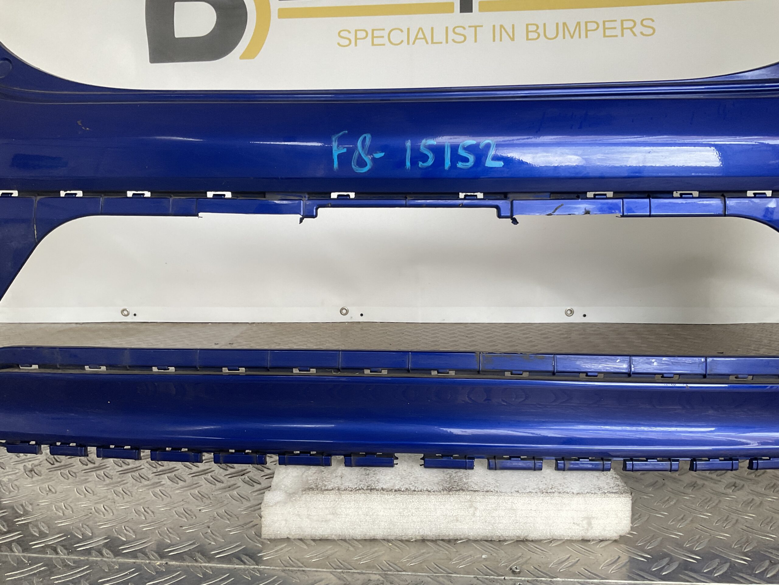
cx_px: 390
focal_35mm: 29
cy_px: 292
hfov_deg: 61.7
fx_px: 653
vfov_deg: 48.2
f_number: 1.8
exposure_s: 1/120
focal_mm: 3
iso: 64
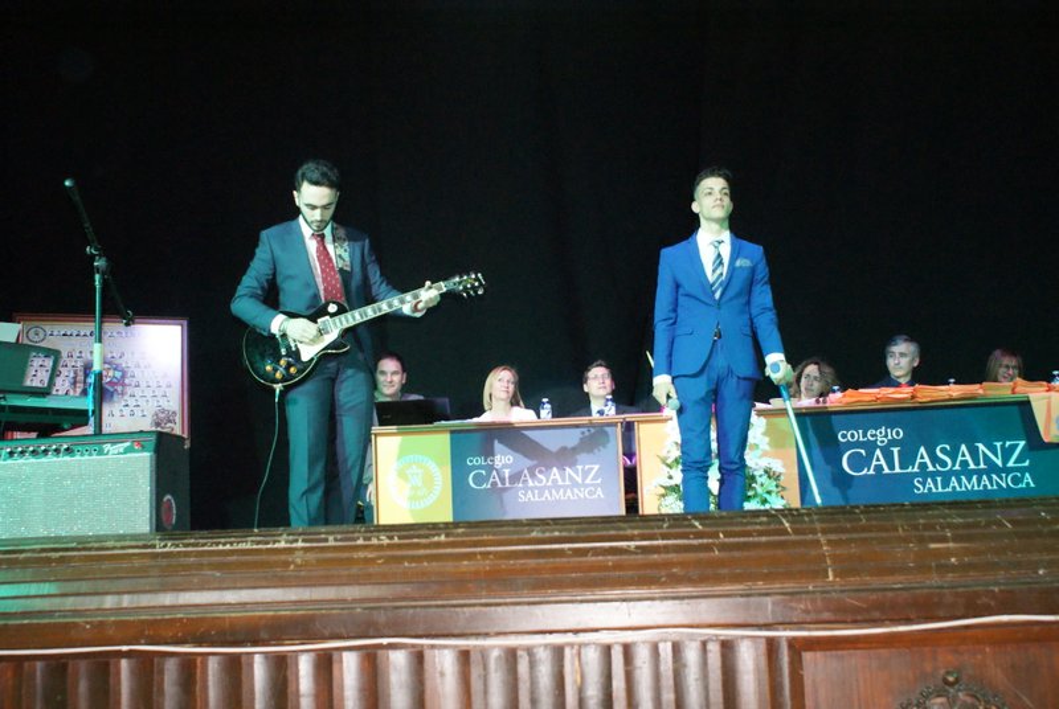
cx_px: 530
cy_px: 354
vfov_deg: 34.3
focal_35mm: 39
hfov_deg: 49.5
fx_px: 1149
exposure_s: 1/60
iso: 1600
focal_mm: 26
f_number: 5.6
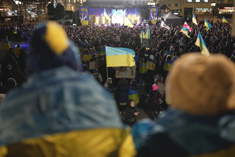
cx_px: 118
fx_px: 228
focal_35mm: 35
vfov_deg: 37.9
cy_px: 78
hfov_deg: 54.4
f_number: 1.4
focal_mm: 35
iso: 800
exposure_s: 1/80
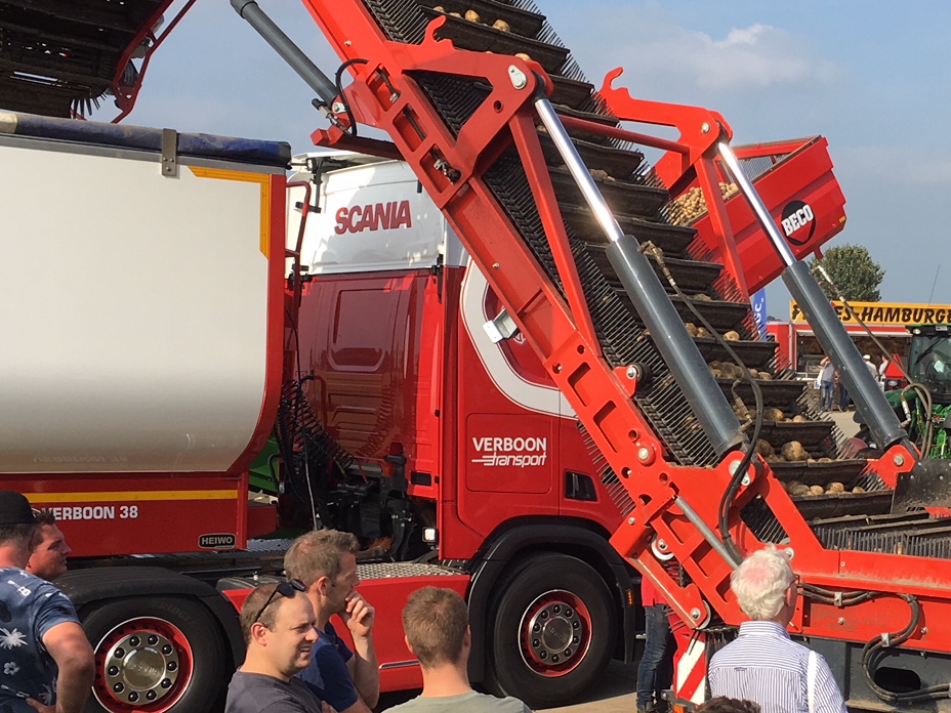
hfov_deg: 30.1
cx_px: 749
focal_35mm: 63
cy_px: 458
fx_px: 1731
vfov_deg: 23.2
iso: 25
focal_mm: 4.15
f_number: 2.2
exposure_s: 1/1282
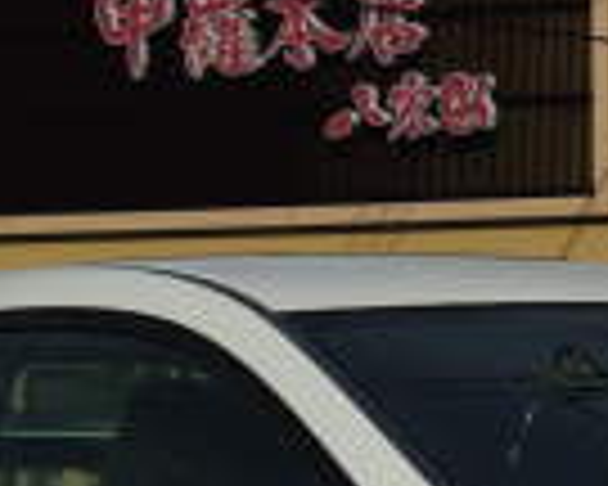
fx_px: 5380
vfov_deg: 5.1
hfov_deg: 6.4
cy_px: 724
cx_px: 640
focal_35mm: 299
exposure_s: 1/500
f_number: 9.5
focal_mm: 45
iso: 100
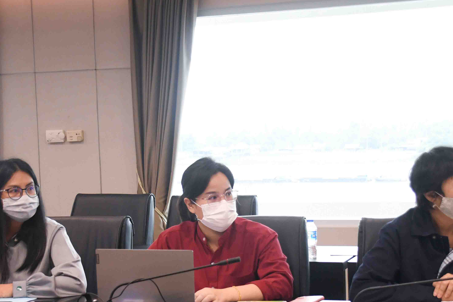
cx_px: 182
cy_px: 227
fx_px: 1132
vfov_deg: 15.1
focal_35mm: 90
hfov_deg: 22.6
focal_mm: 32
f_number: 4.2
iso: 1600
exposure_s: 1/200
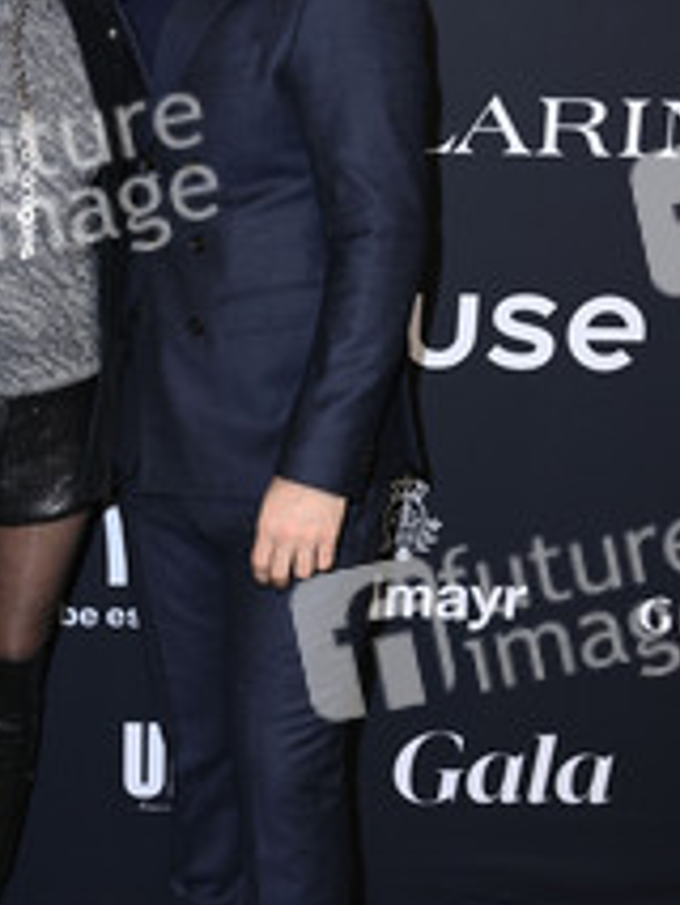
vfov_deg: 29.8
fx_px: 1701
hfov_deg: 22.3
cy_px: 408
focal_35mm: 65
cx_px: 123
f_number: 5.6
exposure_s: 1/250
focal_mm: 36
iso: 500
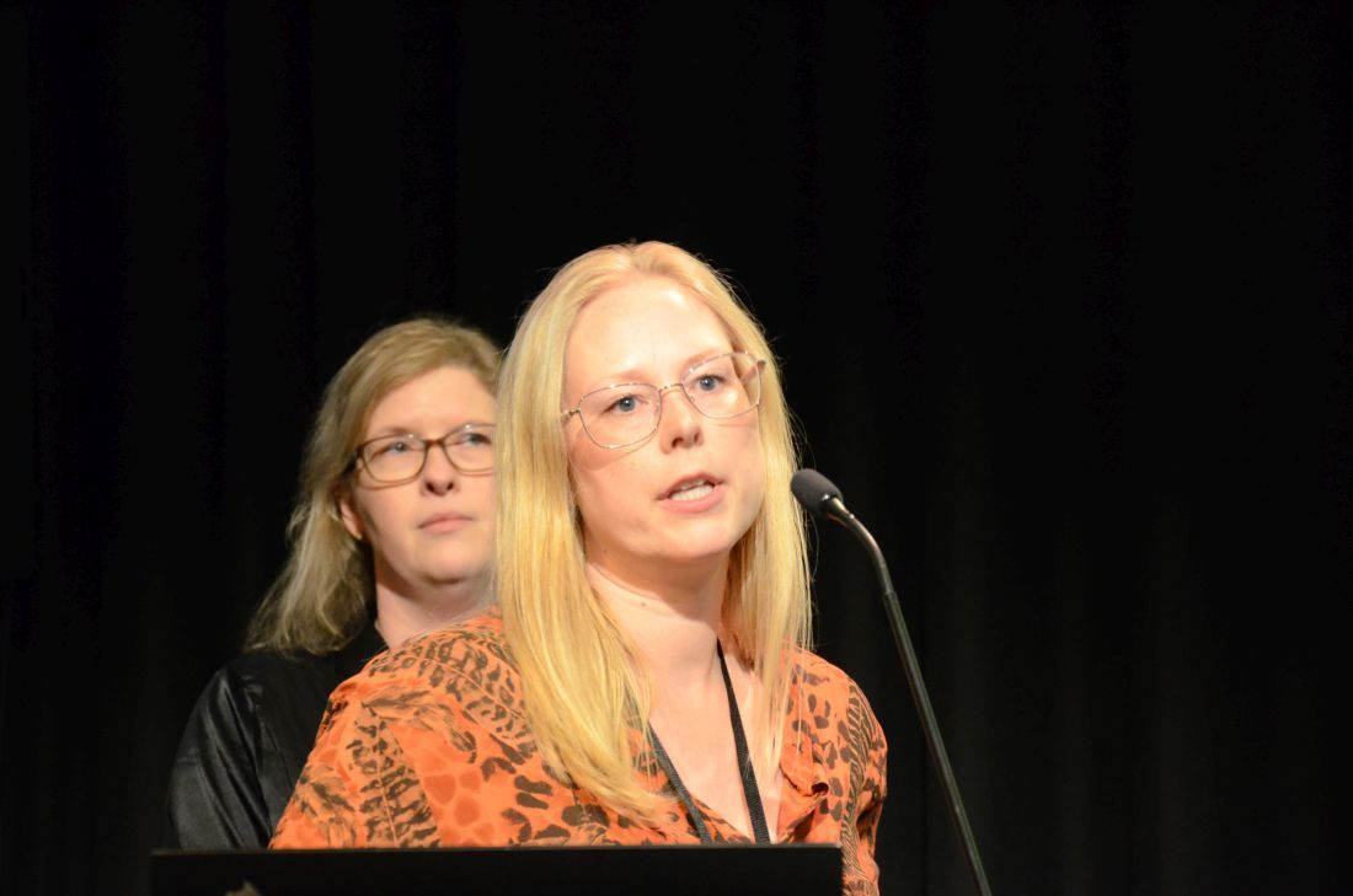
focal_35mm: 158
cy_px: 448
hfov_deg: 13.1
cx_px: 676
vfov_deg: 8.7
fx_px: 5908
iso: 3200
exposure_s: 1/50
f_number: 5.6
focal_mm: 105
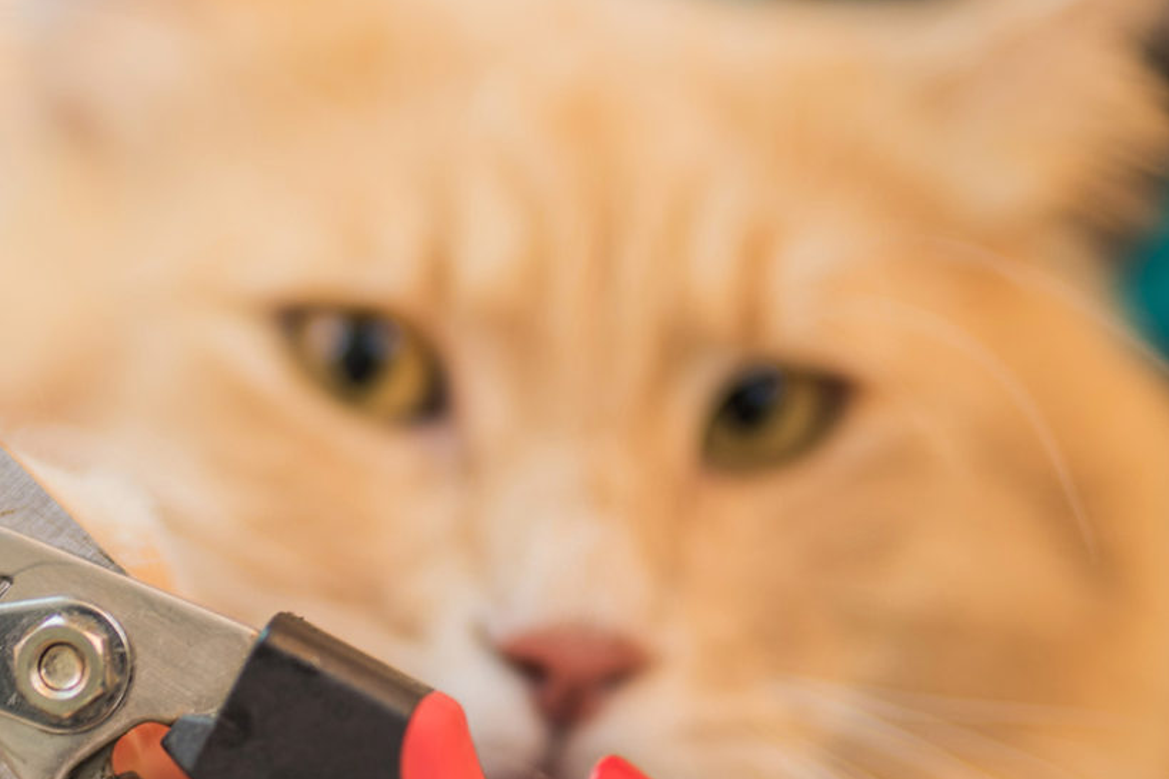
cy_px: 558
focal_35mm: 125
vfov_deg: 10.9
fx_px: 4059
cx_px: 103
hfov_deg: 16.2
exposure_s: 1/60
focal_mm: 50
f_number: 1.4
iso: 64
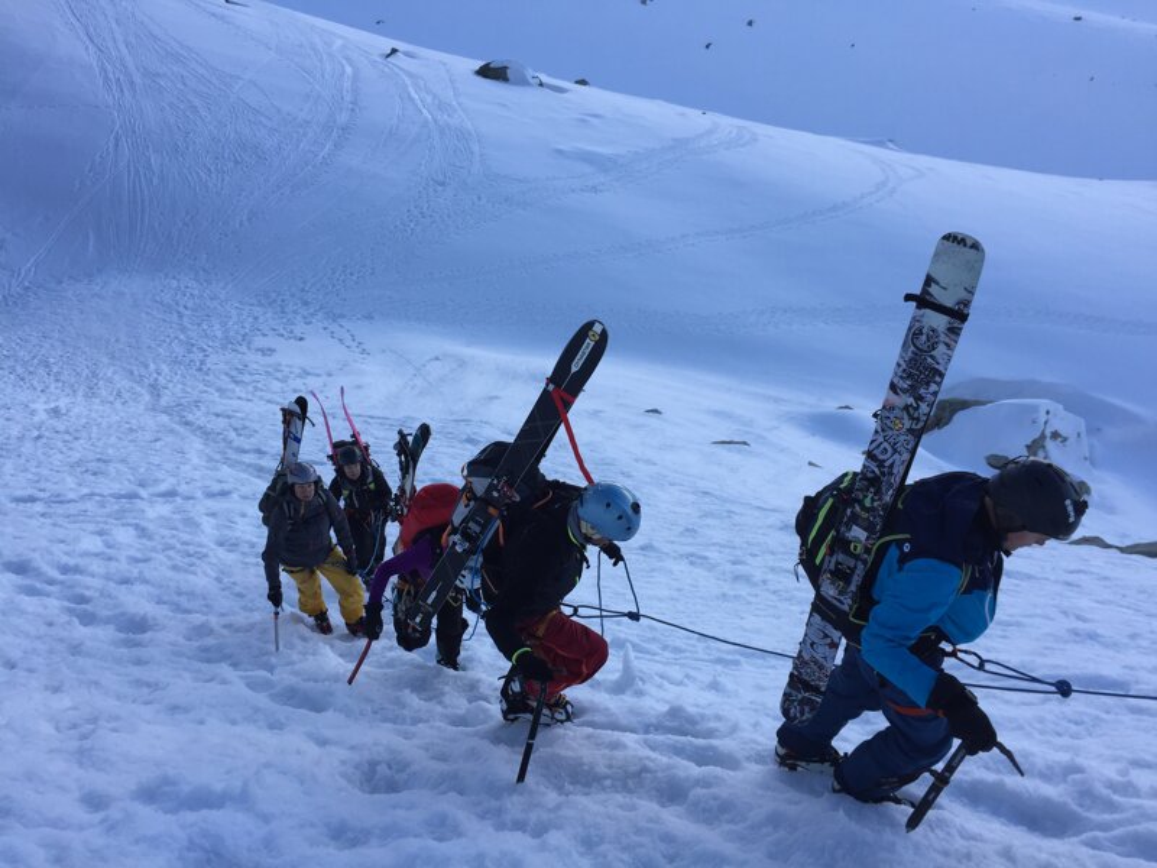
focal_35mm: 29
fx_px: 969
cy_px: 434
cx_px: 578
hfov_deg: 61.7
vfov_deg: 48.2
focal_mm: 4.15
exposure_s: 1/638
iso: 32
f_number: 2.2
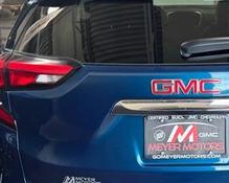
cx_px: 181
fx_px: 366
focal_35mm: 54
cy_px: 107
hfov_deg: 33.8
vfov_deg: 28.0
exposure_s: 1/60
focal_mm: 6.76
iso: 200
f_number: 1.78
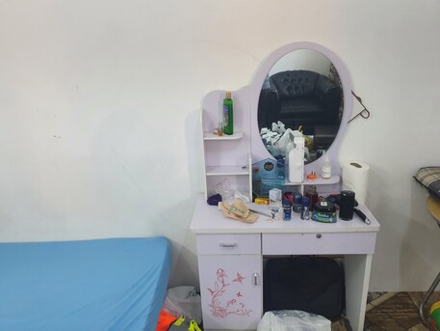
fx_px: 331
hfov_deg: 67.3
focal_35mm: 26
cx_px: 220
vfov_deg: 53.1
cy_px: 166
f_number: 1.5
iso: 320
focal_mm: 4.32
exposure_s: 1/50
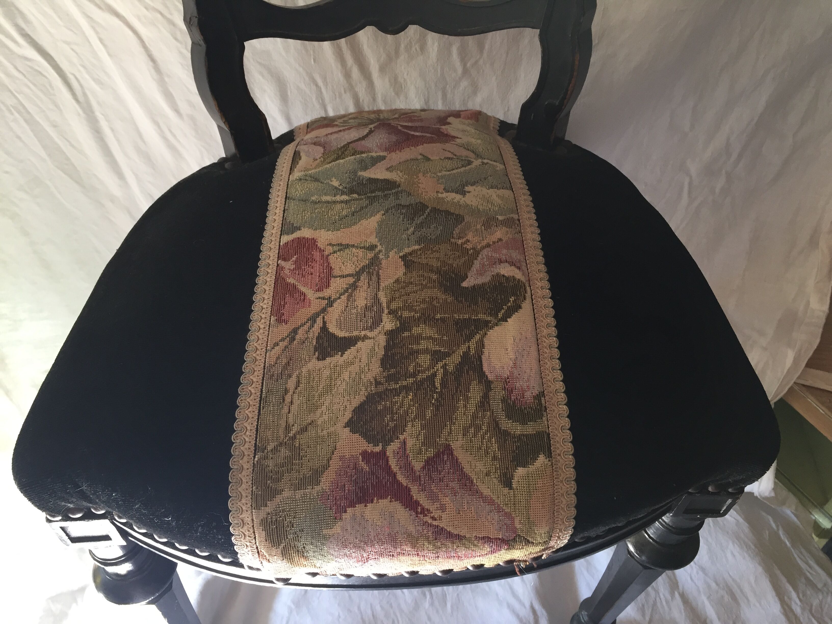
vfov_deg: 48.2
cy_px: 312
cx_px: 416
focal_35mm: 29
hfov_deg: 61.7
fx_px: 697
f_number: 2.2
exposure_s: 1/33
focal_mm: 4.15
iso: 50
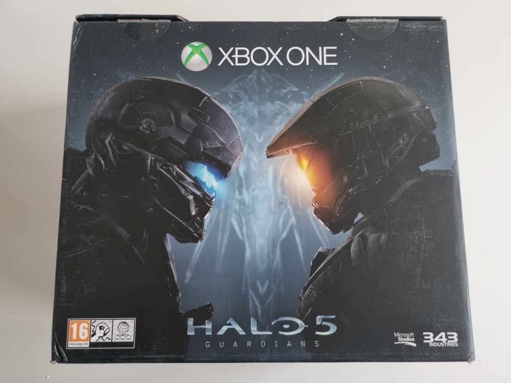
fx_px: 384
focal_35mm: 26
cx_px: 256
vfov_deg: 53.1
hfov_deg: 67.3
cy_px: 192
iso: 640
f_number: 1.8
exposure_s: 1/50
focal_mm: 5.4
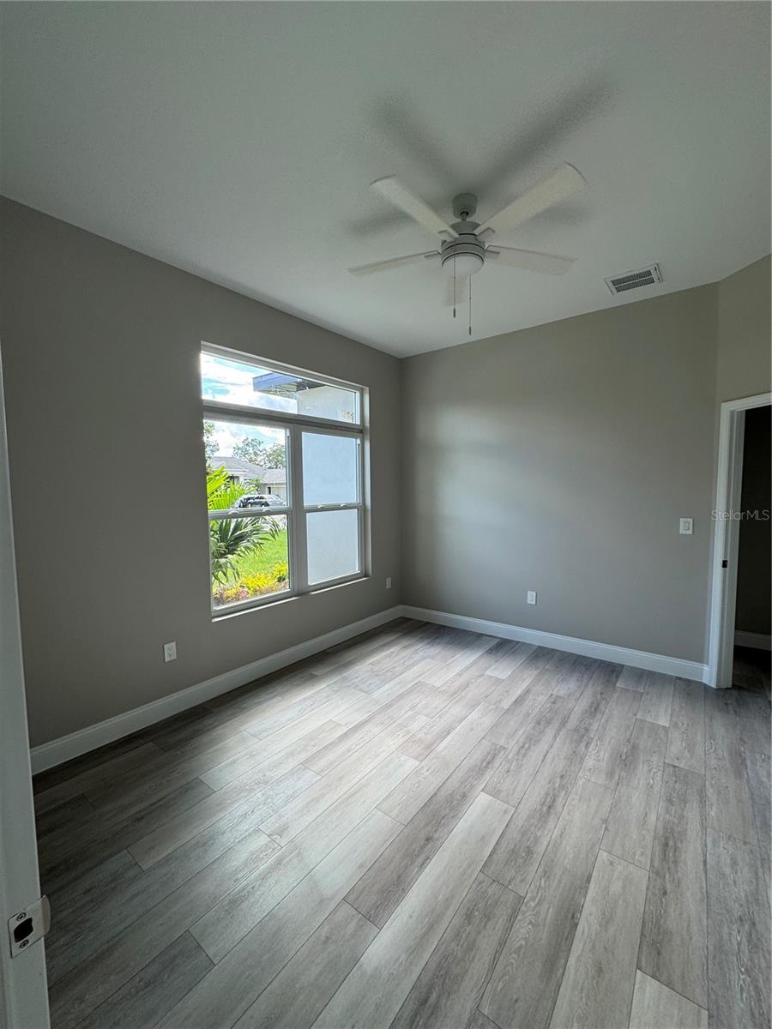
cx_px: 386
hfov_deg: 85.7
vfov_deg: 102.1
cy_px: 514
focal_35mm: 14
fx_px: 416
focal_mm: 2.22
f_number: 2.2
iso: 40
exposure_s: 1/120
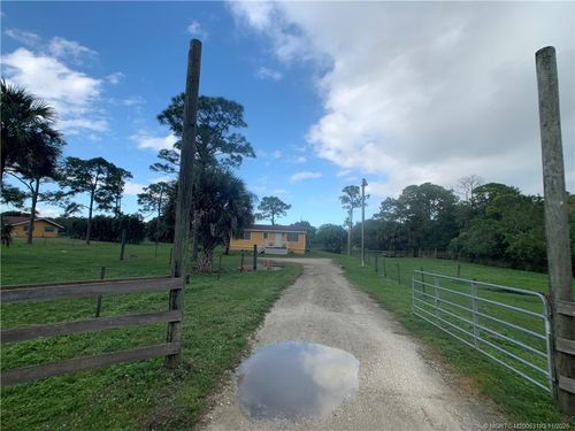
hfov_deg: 67.3
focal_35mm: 26
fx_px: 432
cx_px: 288
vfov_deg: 53.1
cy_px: 216
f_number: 1.8
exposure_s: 1/1190
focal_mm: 4.25
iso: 25
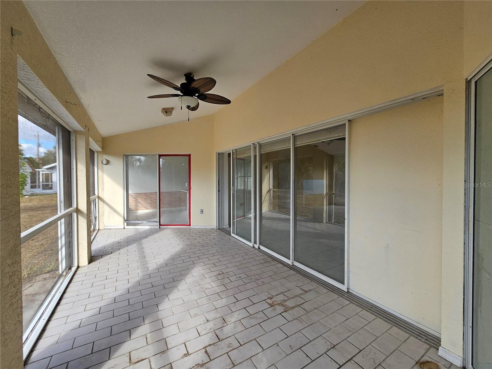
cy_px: 184
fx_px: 185
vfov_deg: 89.9
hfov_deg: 106.2
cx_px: 246
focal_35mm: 13
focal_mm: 2.2
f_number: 2.2
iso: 64
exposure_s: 1/243
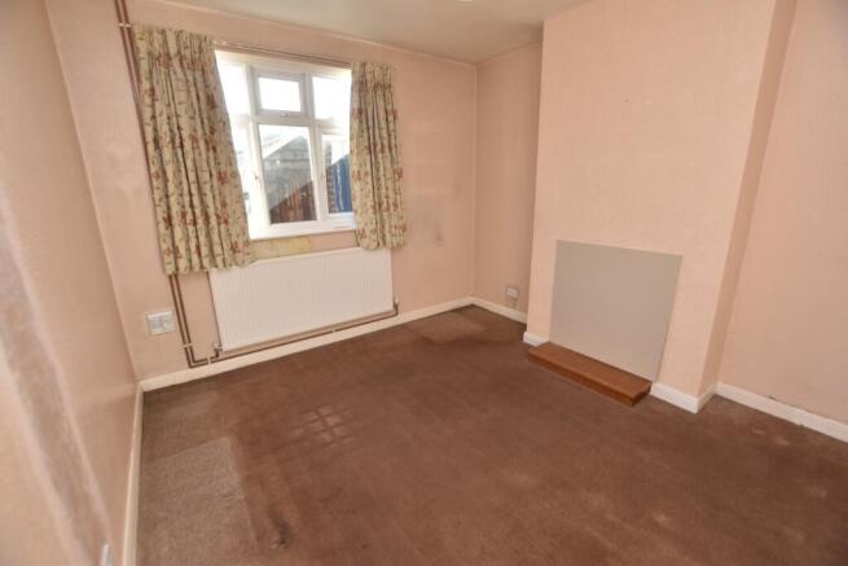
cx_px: 424
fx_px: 353
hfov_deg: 100.4
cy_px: 283
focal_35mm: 15
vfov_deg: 77.4
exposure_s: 1/80
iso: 100
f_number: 4.5
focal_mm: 10
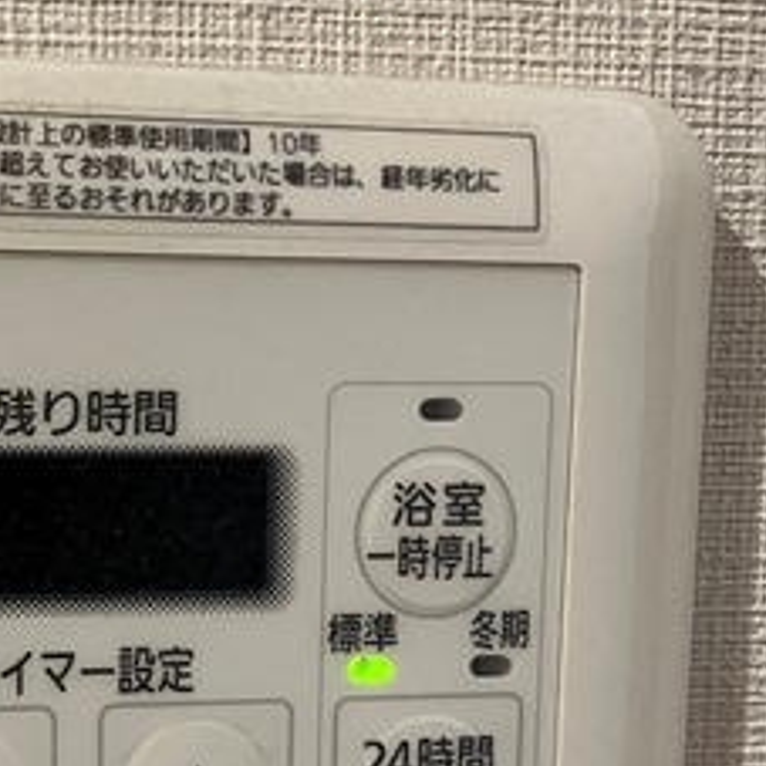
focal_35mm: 83
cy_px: 759
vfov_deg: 20.3
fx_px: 2078
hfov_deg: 20.3
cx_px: 13
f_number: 1.8
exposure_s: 1/50
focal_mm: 3.99
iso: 250
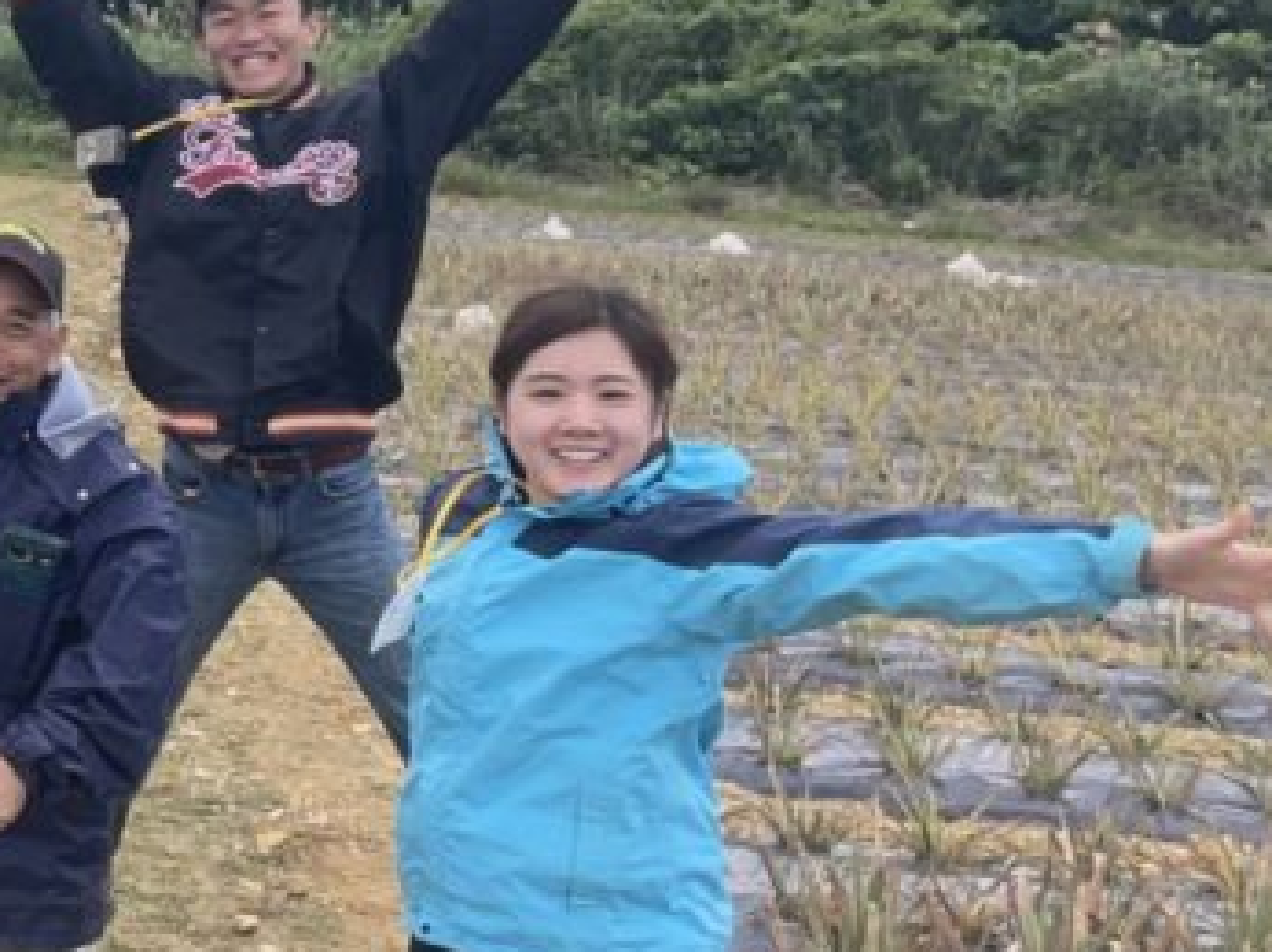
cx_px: -570
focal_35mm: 77
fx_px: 2827
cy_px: 445
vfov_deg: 19.1
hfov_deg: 21.7
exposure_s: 1/1276
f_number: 1.6
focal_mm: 4.2
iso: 32
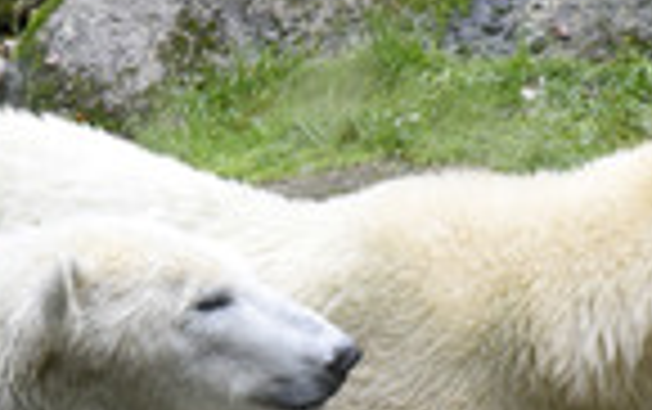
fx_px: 4839
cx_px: 227
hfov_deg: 7.7
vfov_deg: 4.8
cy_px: 568
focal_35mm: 272
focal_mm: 86
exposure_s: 1/160
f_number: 6.3
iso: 2000
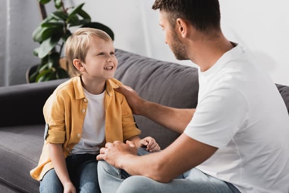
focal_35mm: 122
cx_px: 144
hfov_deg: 16.8
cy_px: 96
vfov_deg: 11.2
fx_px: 979
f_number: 3.5
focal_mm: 122
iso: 320
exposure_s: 1/200
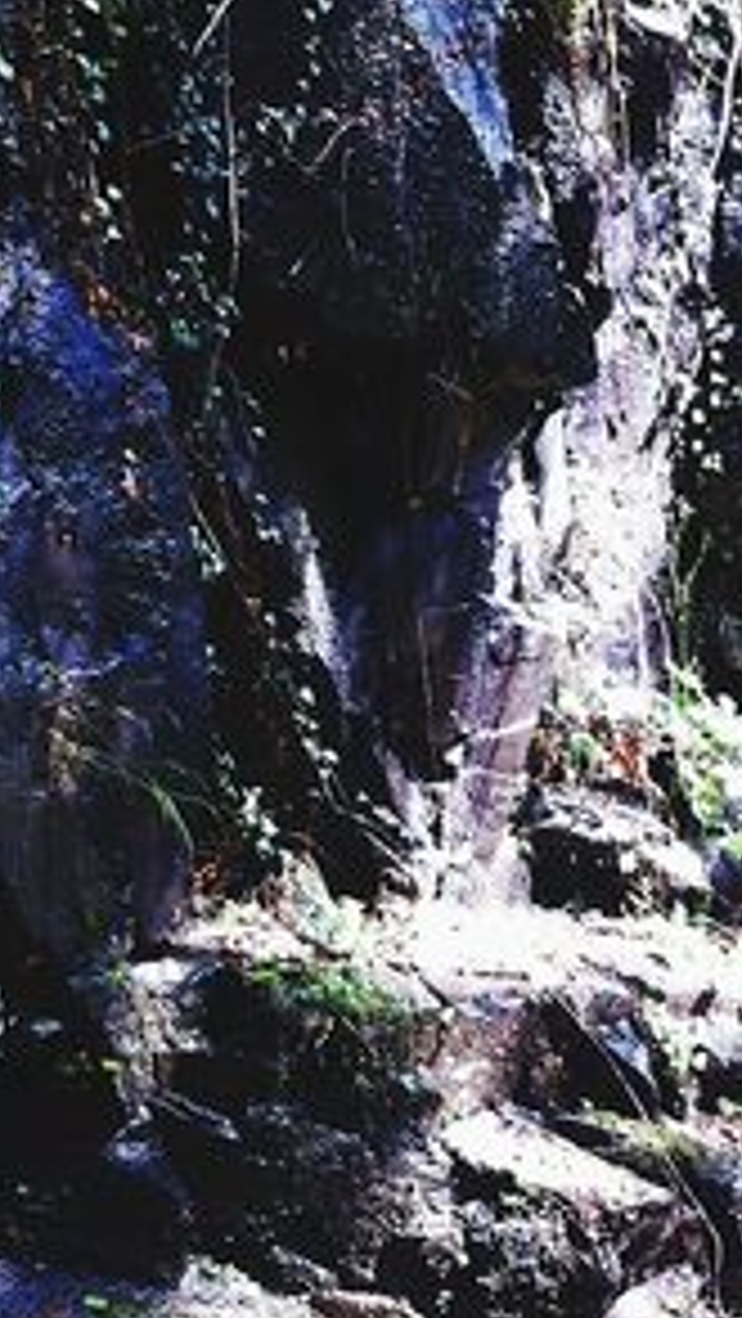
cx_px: 384
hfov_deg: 15.5
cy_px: 751
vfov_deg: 27.1
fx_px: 2726
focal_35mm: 78
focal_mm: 3.85
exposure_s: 1/60
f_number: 2.8
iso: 100
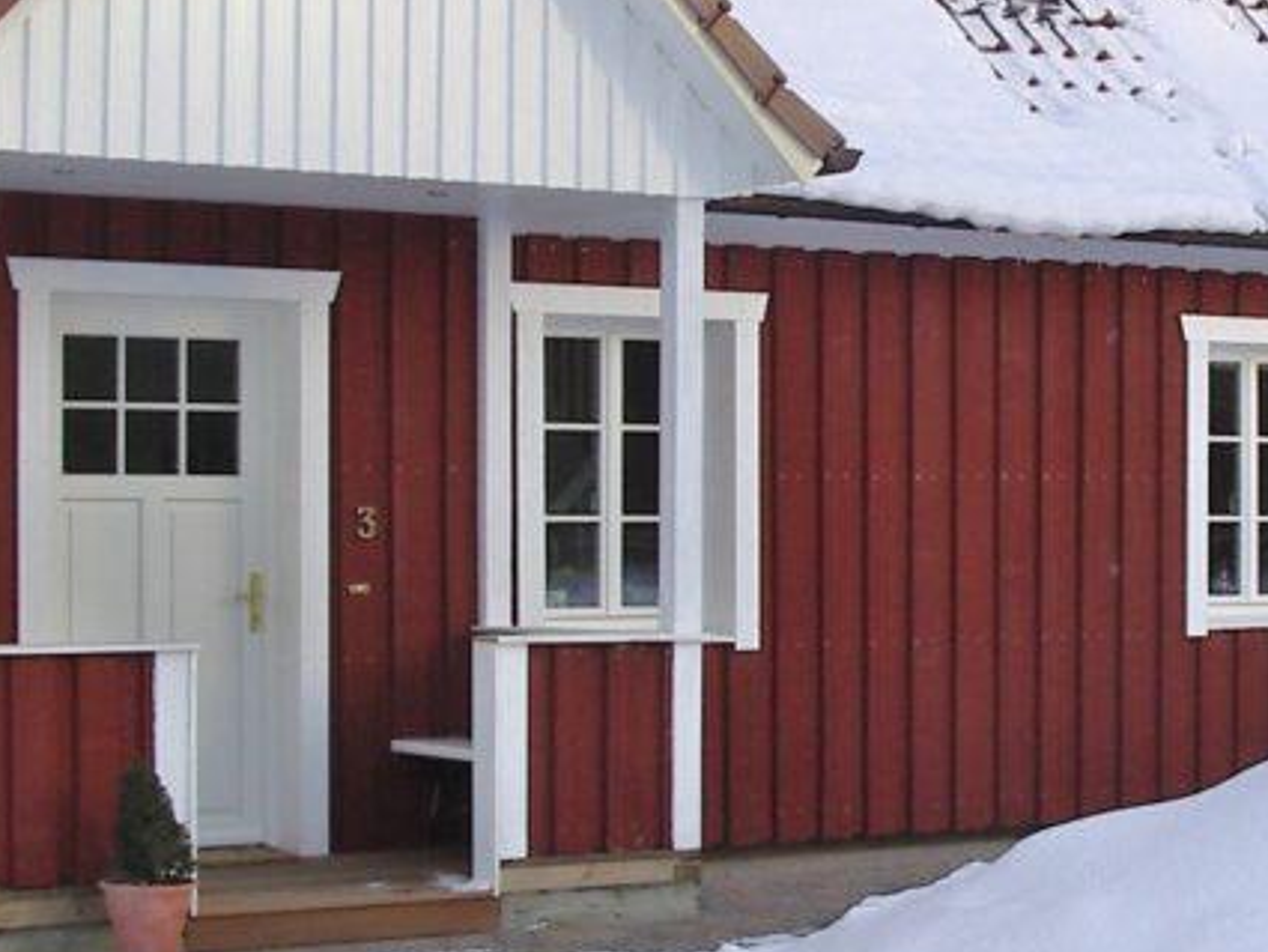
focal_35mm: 94
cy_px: 412
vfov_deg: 15.7
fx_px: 3444
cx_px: 940
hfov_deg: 20.7
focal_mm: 7.8
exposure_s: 1/100
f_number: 5.5
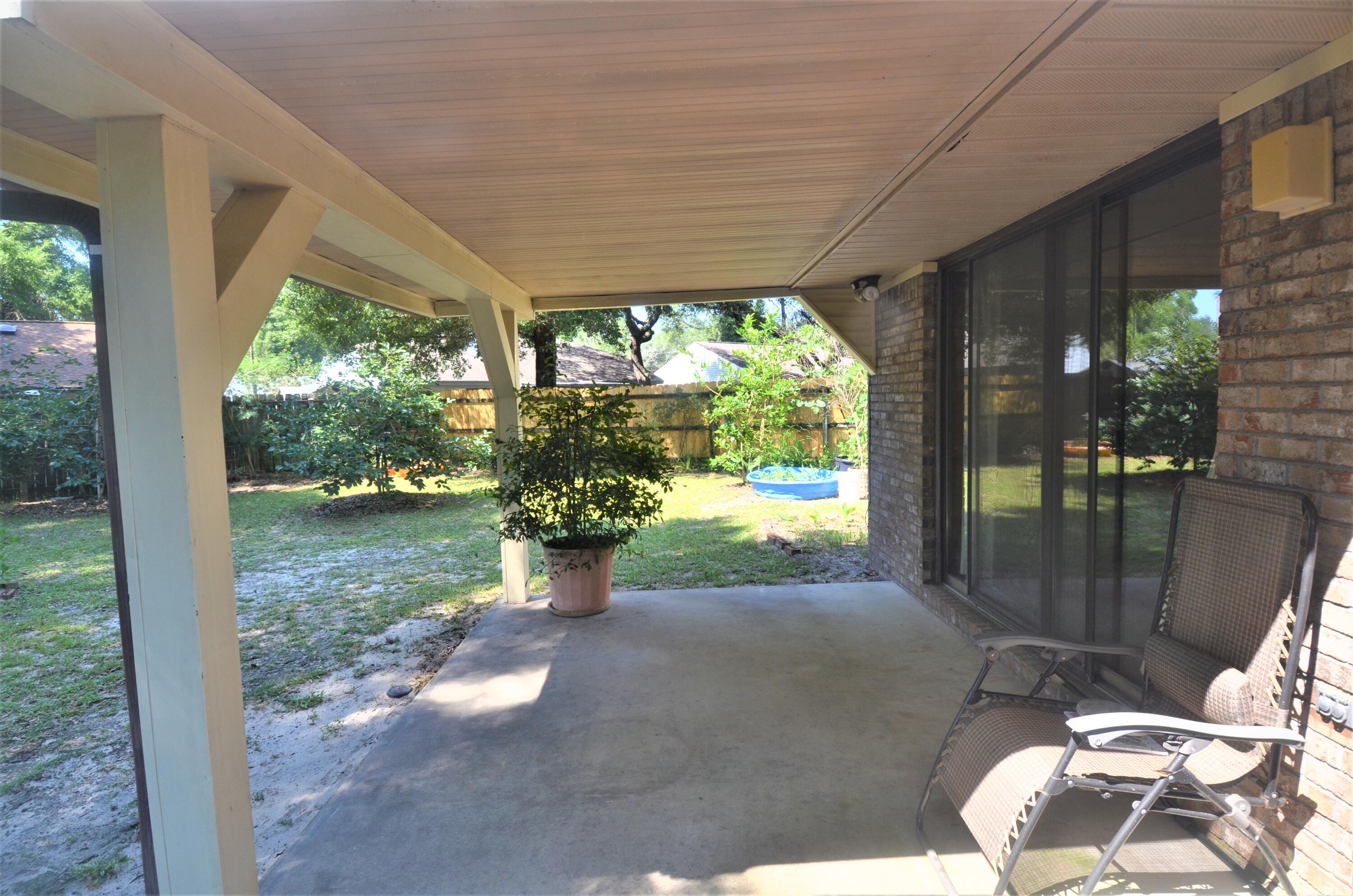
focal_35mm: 18
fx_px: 675
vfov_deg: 67.1
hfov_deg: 90.1
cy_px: 448
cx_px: 676
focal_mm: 12
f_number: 7.1
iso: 200
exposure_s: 1/200
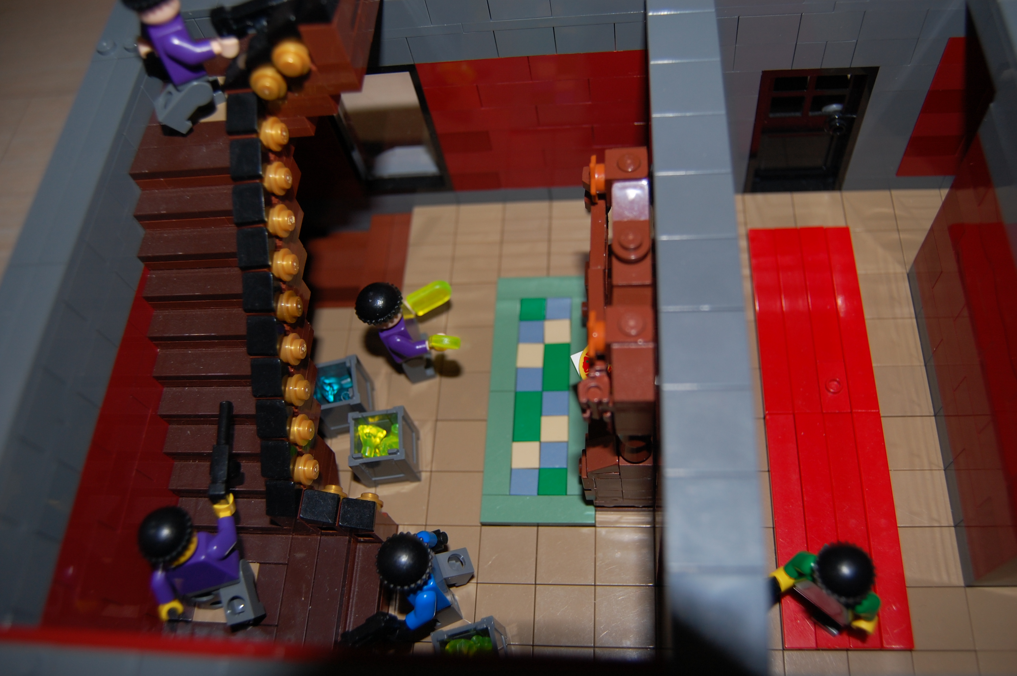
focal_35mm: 30
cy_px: 338
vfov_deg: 43.5
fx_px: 847
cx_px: 508
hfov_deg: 62.0
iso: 200
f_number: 3.8
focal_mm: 20
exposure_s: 1/60
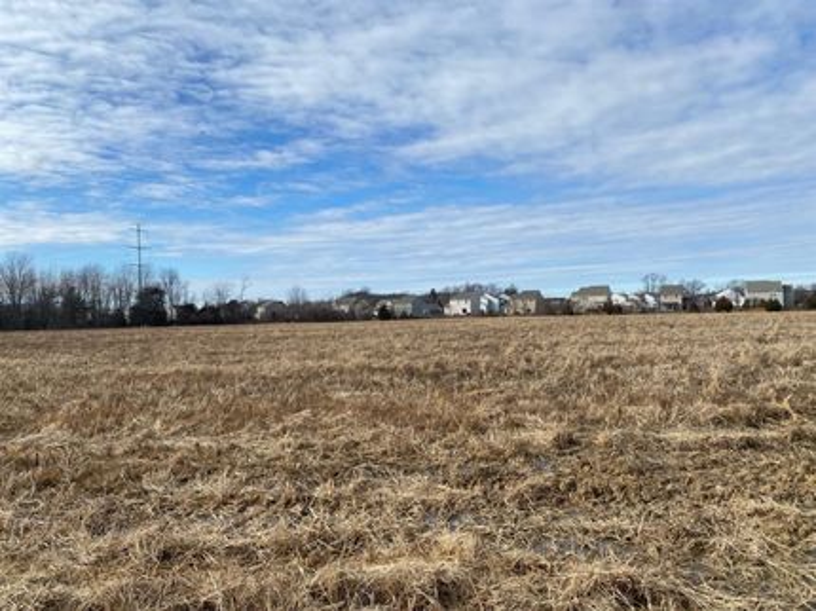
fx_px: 613
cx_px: 408
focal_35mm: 26
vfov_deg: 53.0
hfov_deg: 67.3
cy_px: 306
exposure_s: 1/3497
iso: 32
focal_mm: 4.25
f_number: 1.8
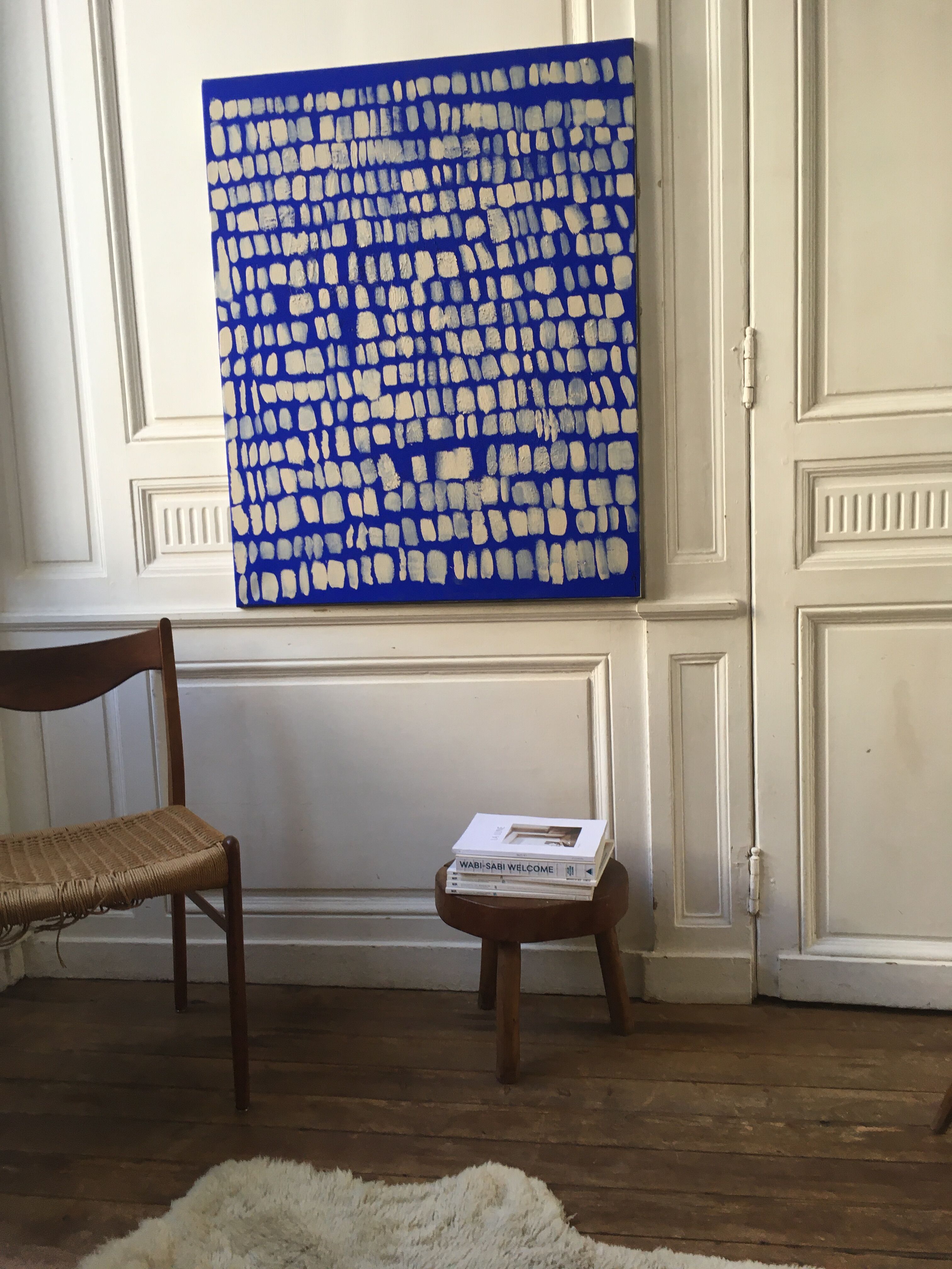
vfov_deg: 61.7
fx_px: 1063
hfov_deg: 48.2
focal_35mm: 29
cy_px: 634
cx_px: 476
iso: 25
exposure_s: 1/33
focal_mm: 4.15
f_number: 2.2
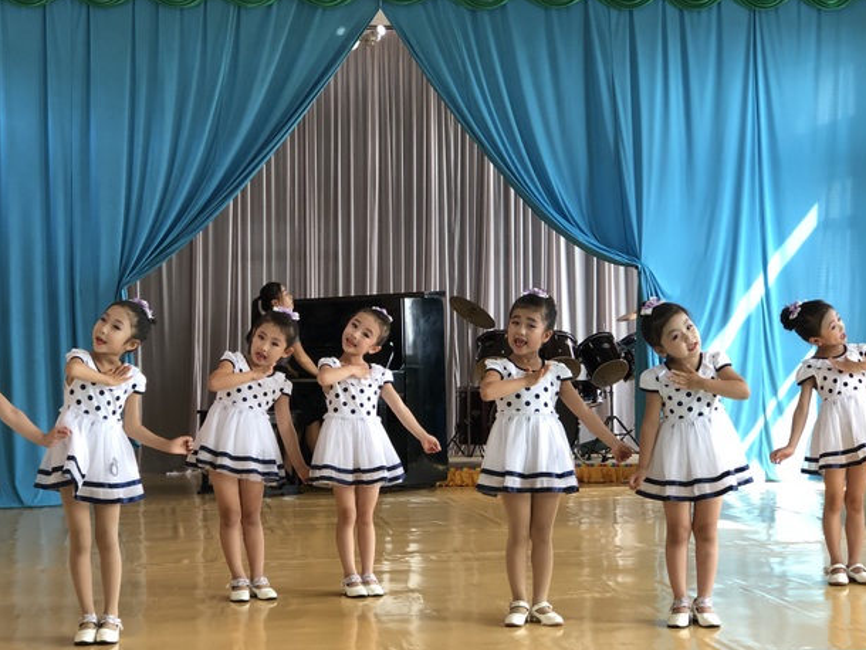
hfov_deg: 27.0
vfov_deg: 20.4
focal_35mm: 72
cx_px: 375
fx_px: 1802
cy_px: 268
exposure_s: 1/120
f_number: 2.8
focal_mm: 6.6
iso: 125
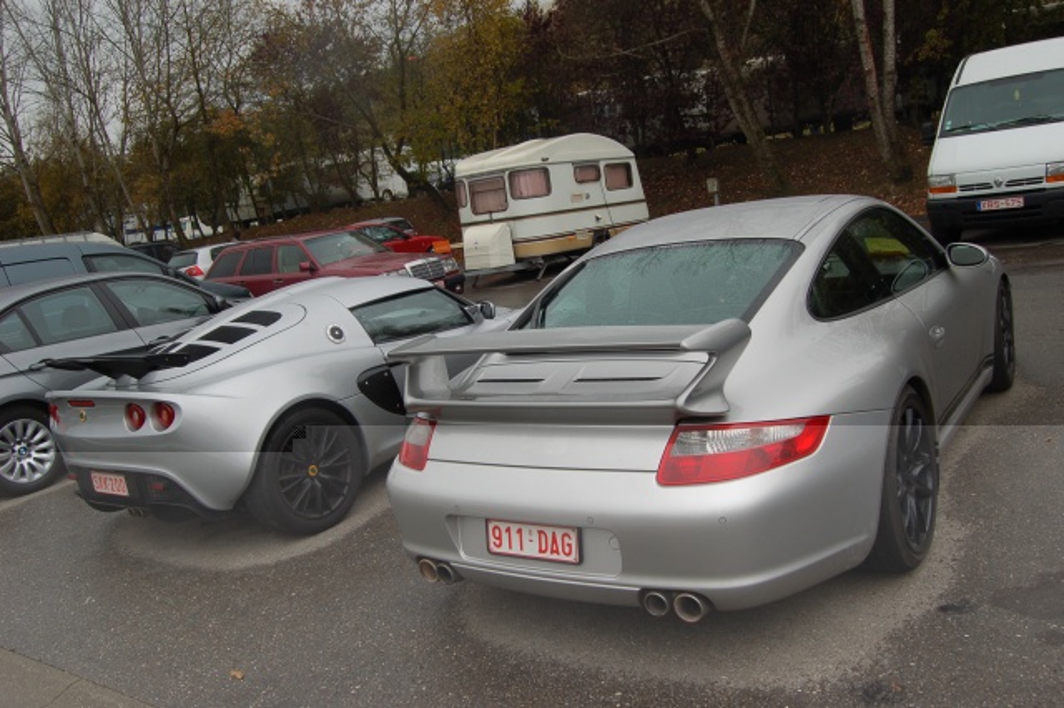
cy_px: 354
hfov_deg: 62.0
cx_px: 532
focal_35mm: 30
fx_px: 886
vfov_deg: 43.6
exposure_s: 1/200
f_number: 7.1
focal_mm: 20
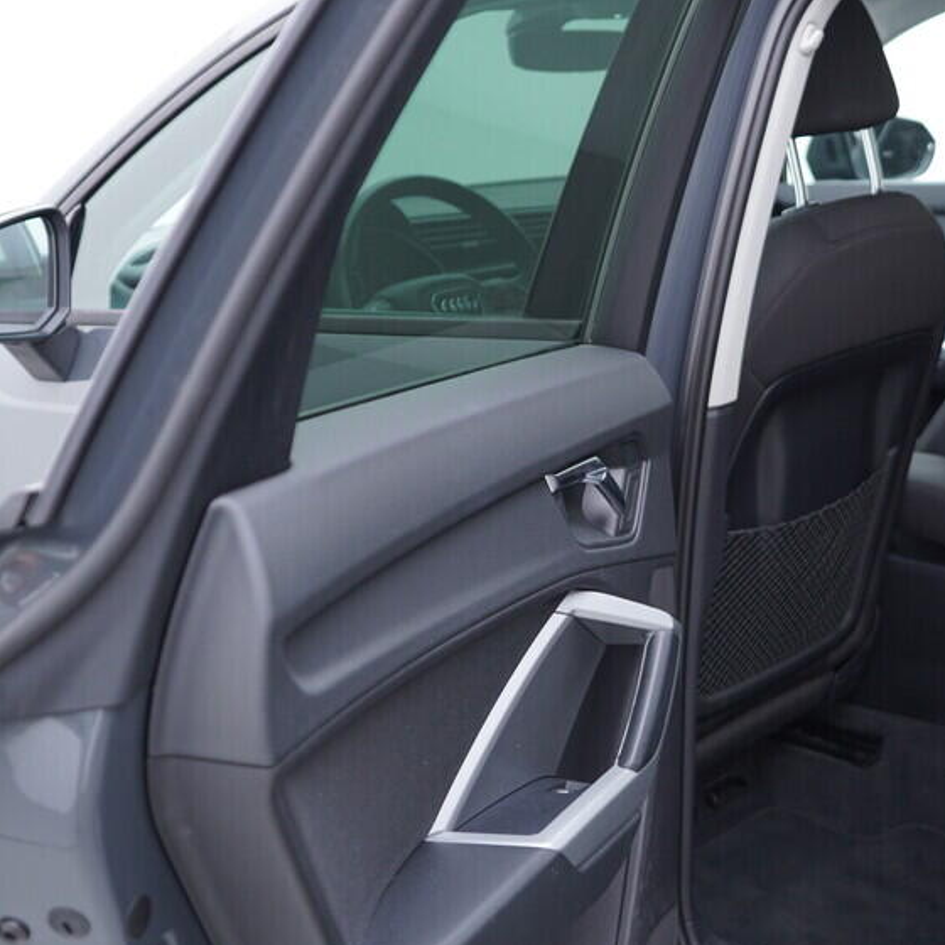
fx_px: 1730
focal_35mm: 56
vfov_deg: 30.6
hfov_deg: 29.6
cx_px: 808
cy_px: 478
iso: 200
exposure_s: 1/40
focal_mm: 24
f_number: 2.8
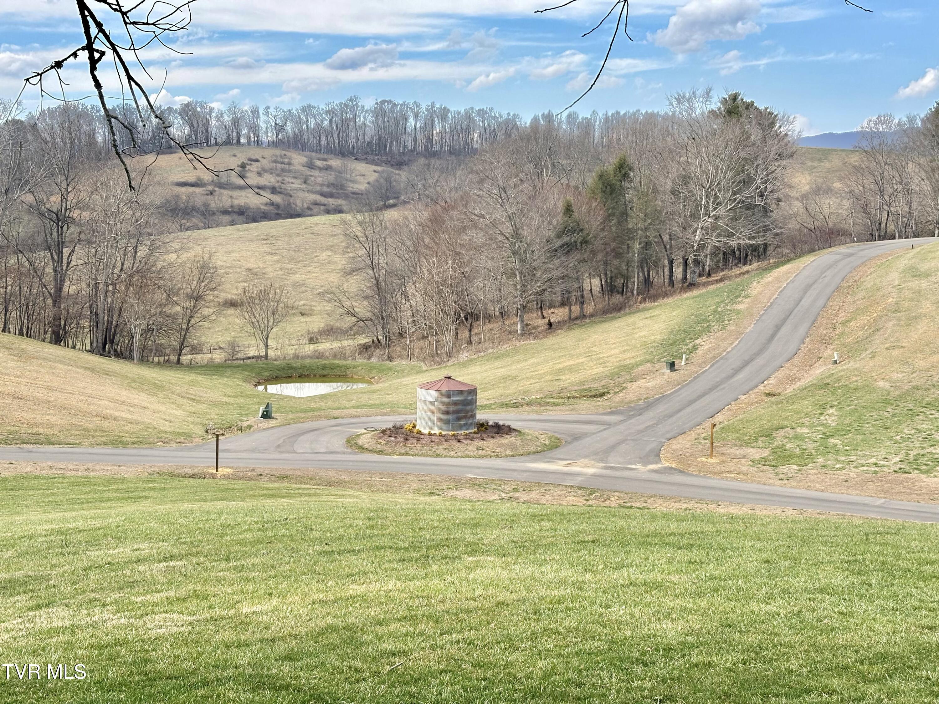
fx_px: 1411
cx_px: 470
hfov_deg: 36.8
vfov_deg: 28.0
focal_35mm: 52
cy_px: 352
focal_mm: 5.96
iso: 32
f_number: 1.6
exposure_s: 1/1709
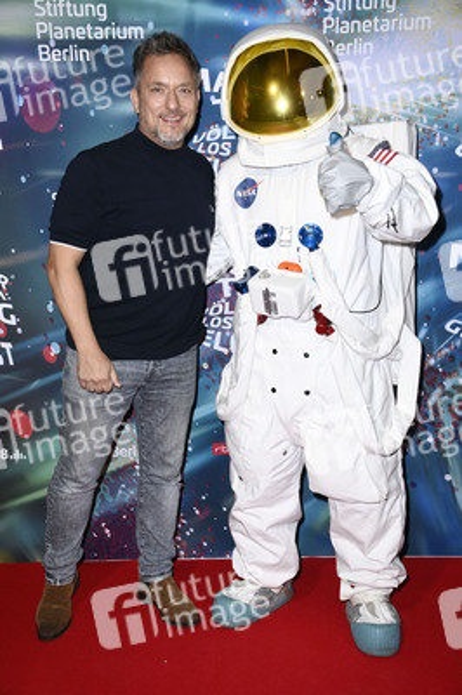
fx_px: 848
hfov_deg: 30.5
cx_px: 231
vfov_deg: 44.5
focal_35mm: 44
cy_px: 348
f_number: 5.6
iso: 500
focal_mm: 44
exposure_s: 1/160
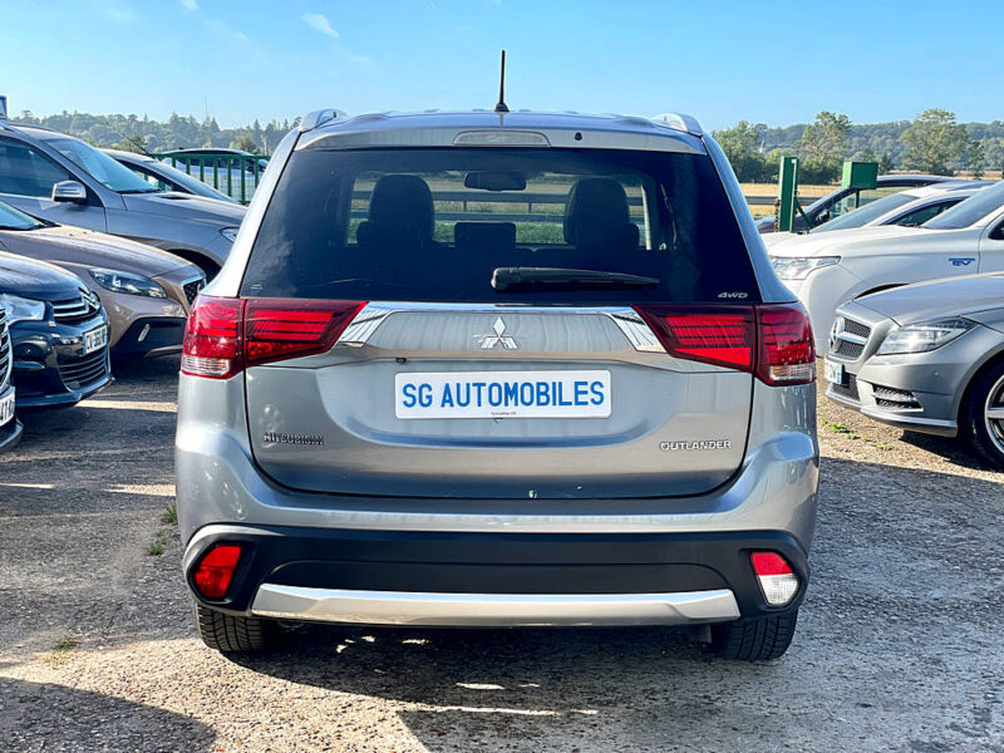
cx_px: 502
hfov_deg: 36.8
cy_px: 376
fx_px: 1508
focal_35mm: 52
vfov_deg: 28.0
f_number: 2
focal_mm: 6
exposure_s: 1/716
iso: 32
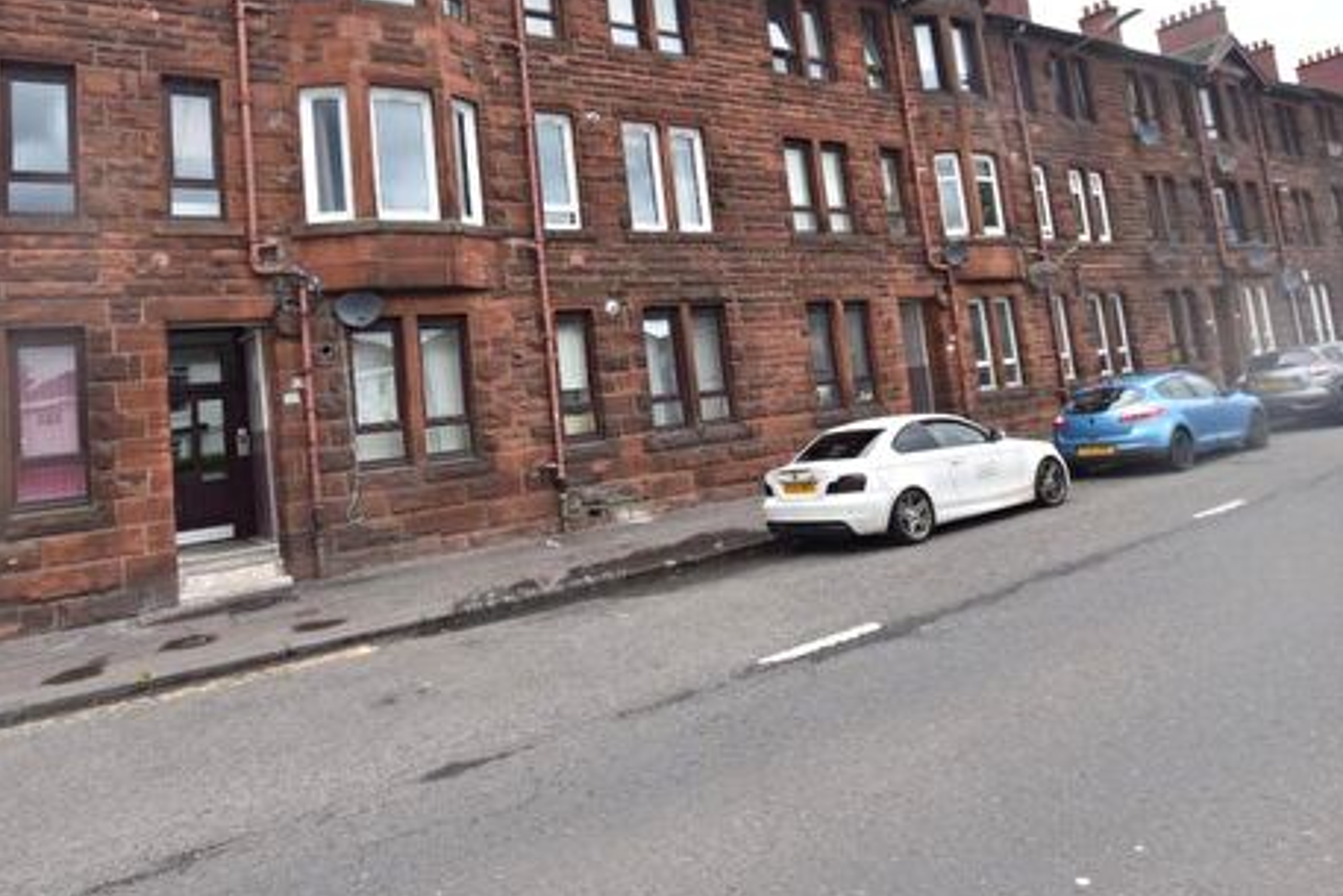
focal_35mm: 23
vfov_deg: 54.4
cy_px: 325
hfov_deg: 75.8
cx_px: 600
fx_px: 858
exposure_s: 1/125
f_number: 5.6
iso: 100
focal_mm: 10
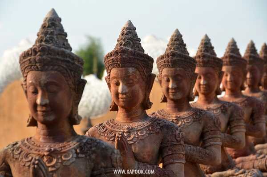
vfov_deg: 9.6
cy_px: 88
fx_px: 1055
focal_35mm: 142
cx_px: 134
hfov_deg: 14.4
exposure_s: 1/3200
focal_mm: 95
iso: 1600
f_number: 7.1
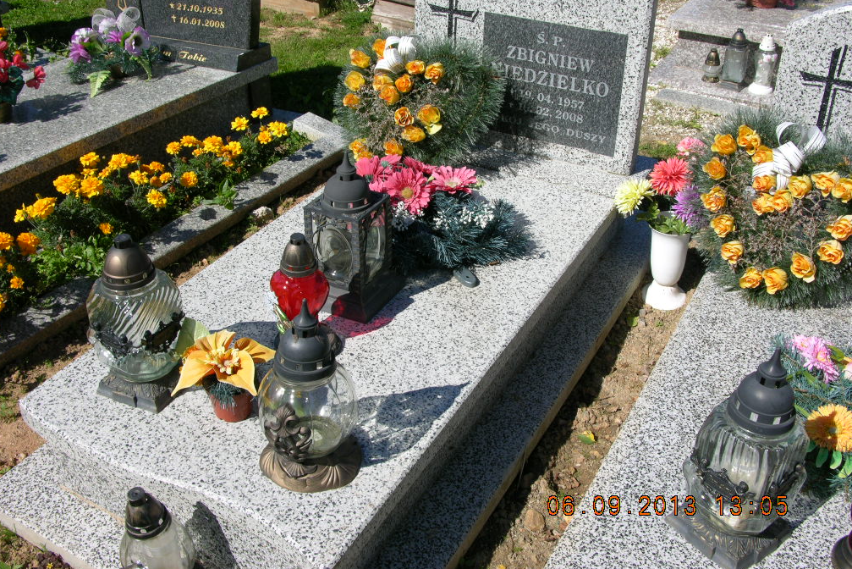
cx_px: 422
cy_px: 249
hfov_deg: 51.9
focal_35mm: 37
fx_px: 876
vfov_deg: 35.9
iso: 50
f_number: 6.3
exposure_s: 1/254
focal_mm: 8.9
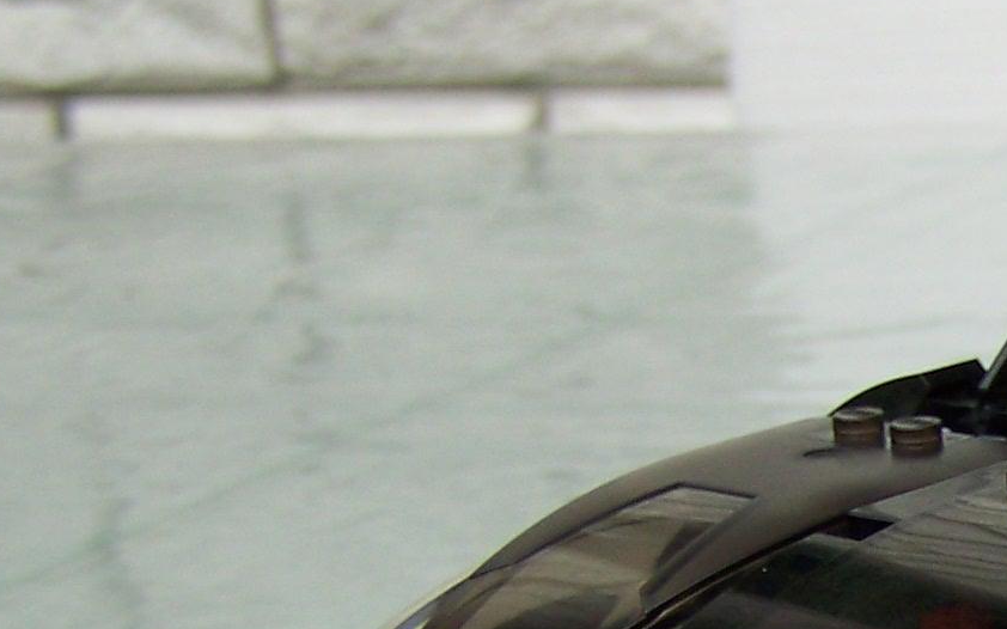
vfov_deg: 8.8
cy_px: 850
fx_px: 4034
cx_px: 1460
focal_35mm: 147
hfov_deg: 13.5
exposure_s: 1/200
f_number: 2.8
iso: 64
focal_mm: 6.3
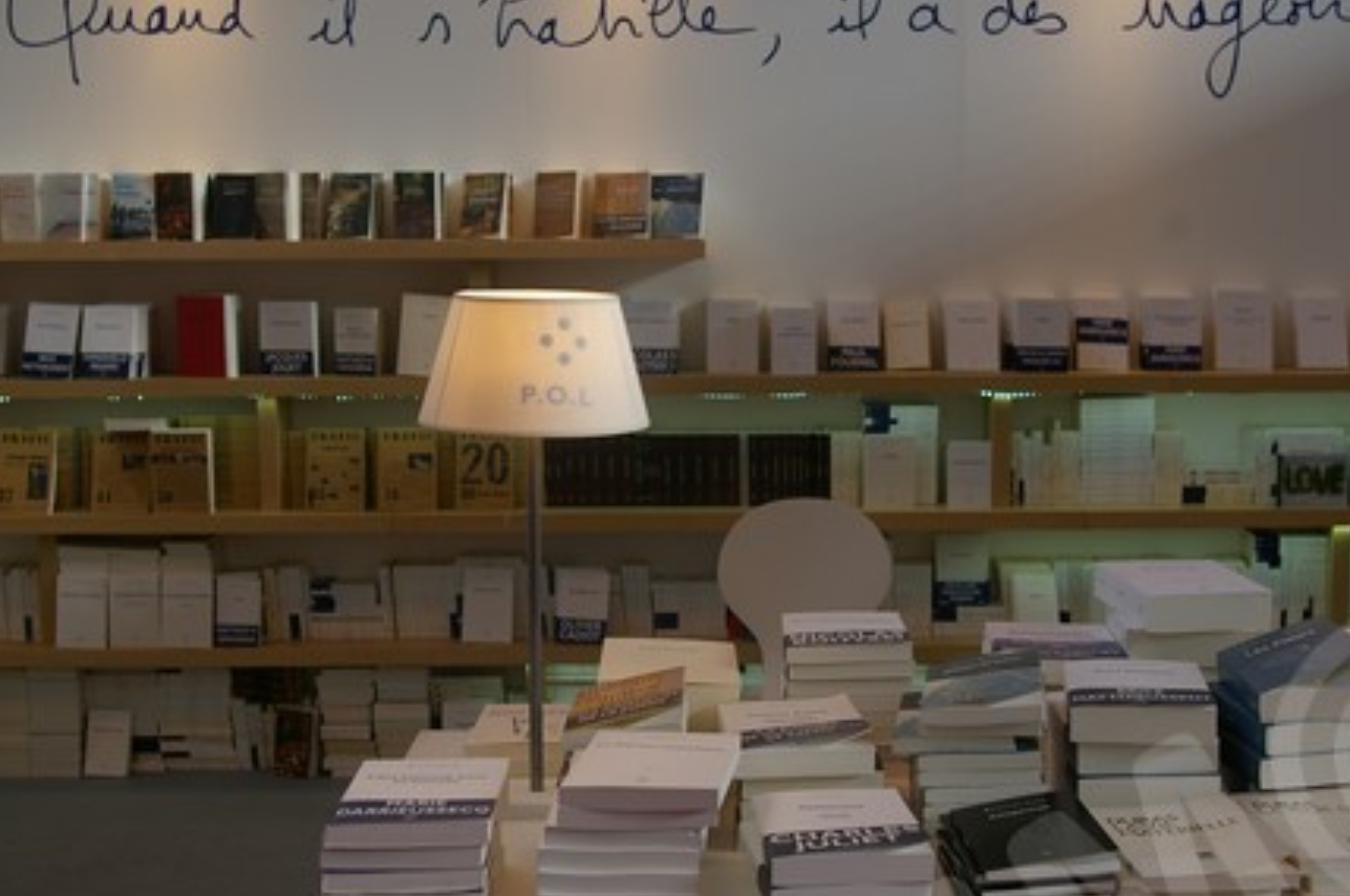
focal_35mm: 49
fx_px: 1835
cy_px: 421
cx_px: 708
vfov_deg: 27.5
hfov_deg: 40.4
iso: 200
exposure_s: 1/90
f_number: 4.5
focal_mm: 28
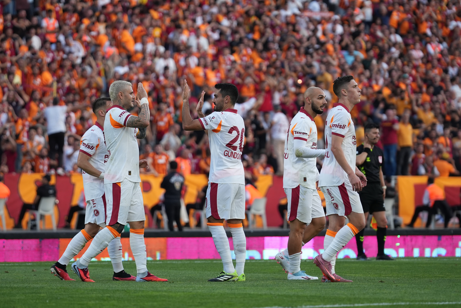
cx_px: 230
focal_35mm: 259
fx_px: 3316
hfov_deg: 8.0
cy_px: 154
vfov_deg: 5.3
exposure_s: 1/2000
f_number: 2.8
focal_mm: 173
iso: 800
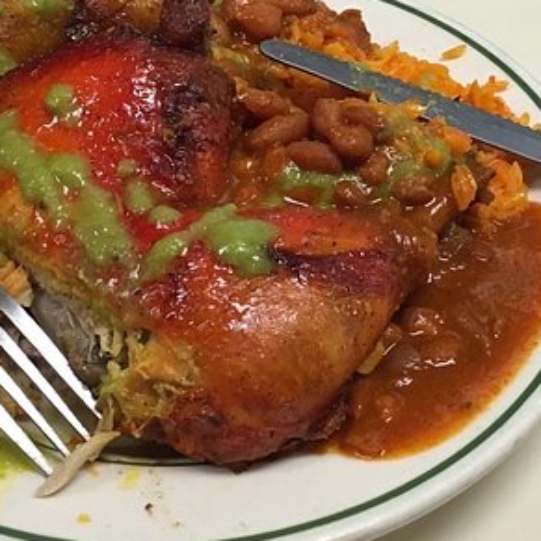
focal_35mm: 66
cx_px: 323
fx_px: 1167
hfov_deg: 26.1
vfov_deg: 25.8
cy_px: 140
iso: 125
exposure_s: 1/30
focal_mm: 4.15
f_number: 2.2
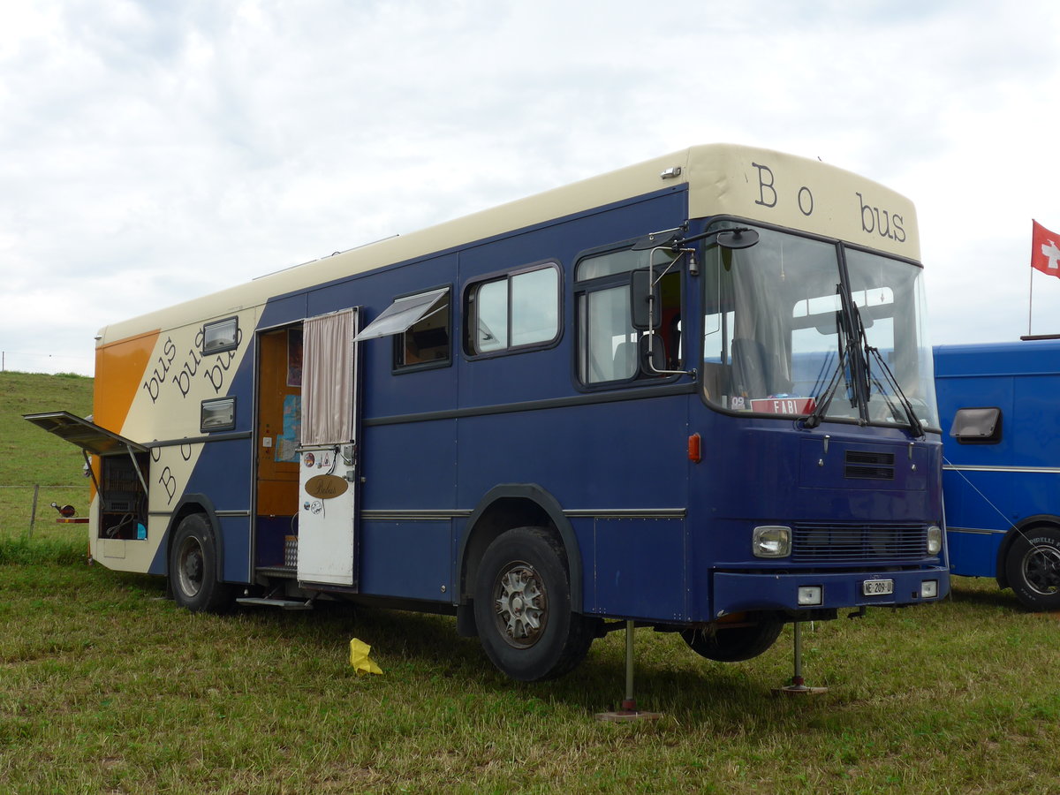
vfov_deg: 35.1
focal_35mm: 41
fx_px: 1255
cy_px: 398
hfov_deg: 45.8
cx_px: 530
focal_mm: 8.4
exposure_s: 1/400
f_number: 2.8
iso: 80
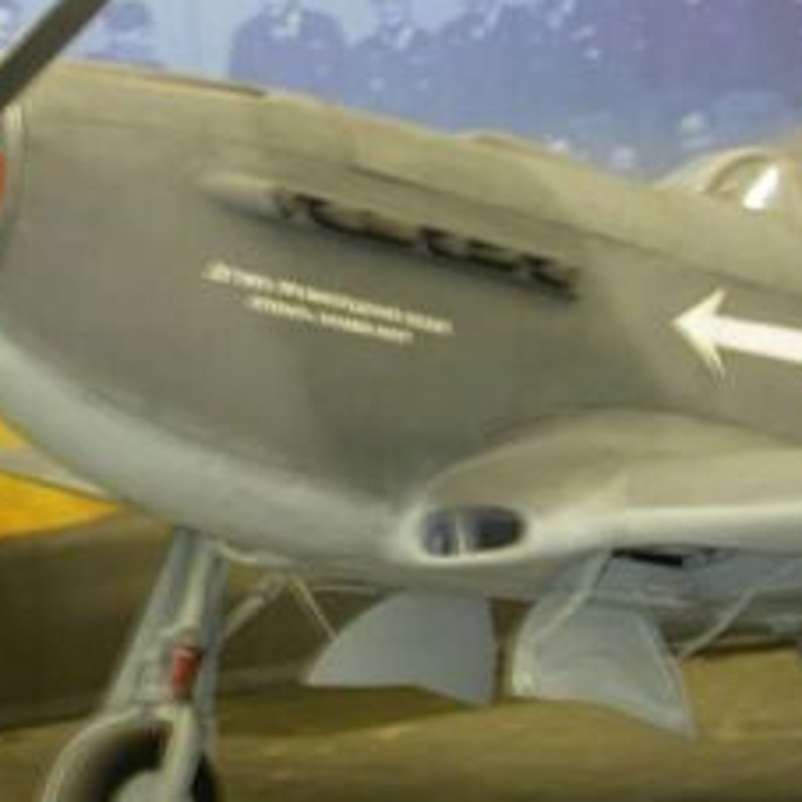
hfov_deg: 23.3
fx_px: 1940
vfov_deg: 23.3
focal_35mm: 74
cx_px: 322
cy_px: 316
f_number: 2.6
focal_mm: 7.85
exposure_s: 1/4.3
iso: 149
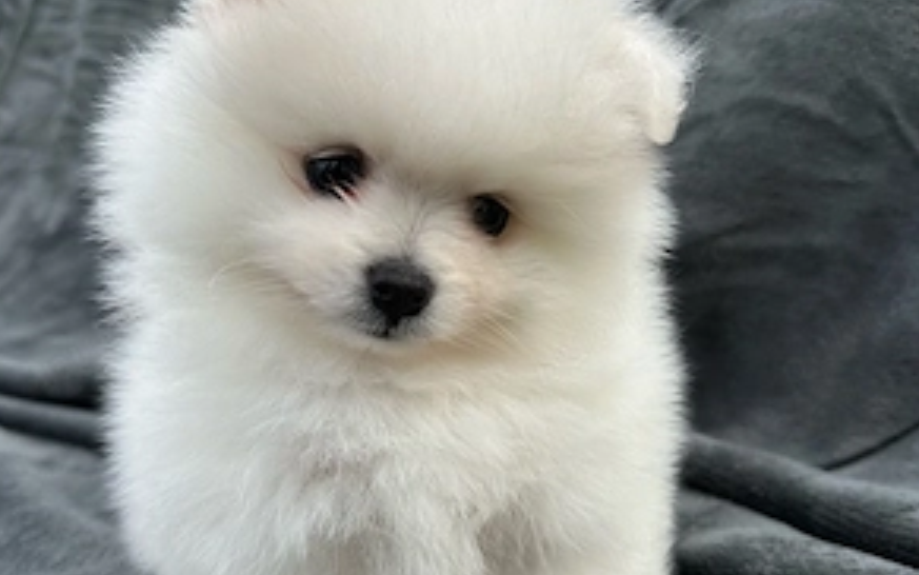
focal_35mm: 35
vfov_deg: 36.2
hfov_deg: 55.3
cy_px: 348
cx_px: 452
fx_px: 877
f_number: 1.78
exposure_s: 1/1845
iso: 80
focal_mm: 6.86
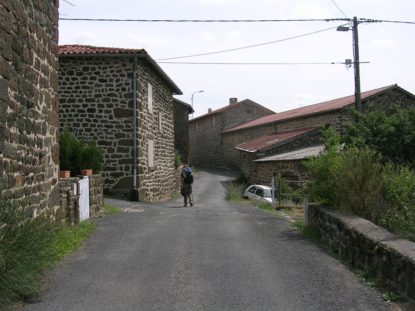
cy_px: 156
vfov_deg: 40.7
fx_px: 420
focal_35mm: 35
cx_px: 208
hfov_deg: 52.6
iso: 50
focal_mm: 5.4
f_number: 4.8
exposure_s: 1/473
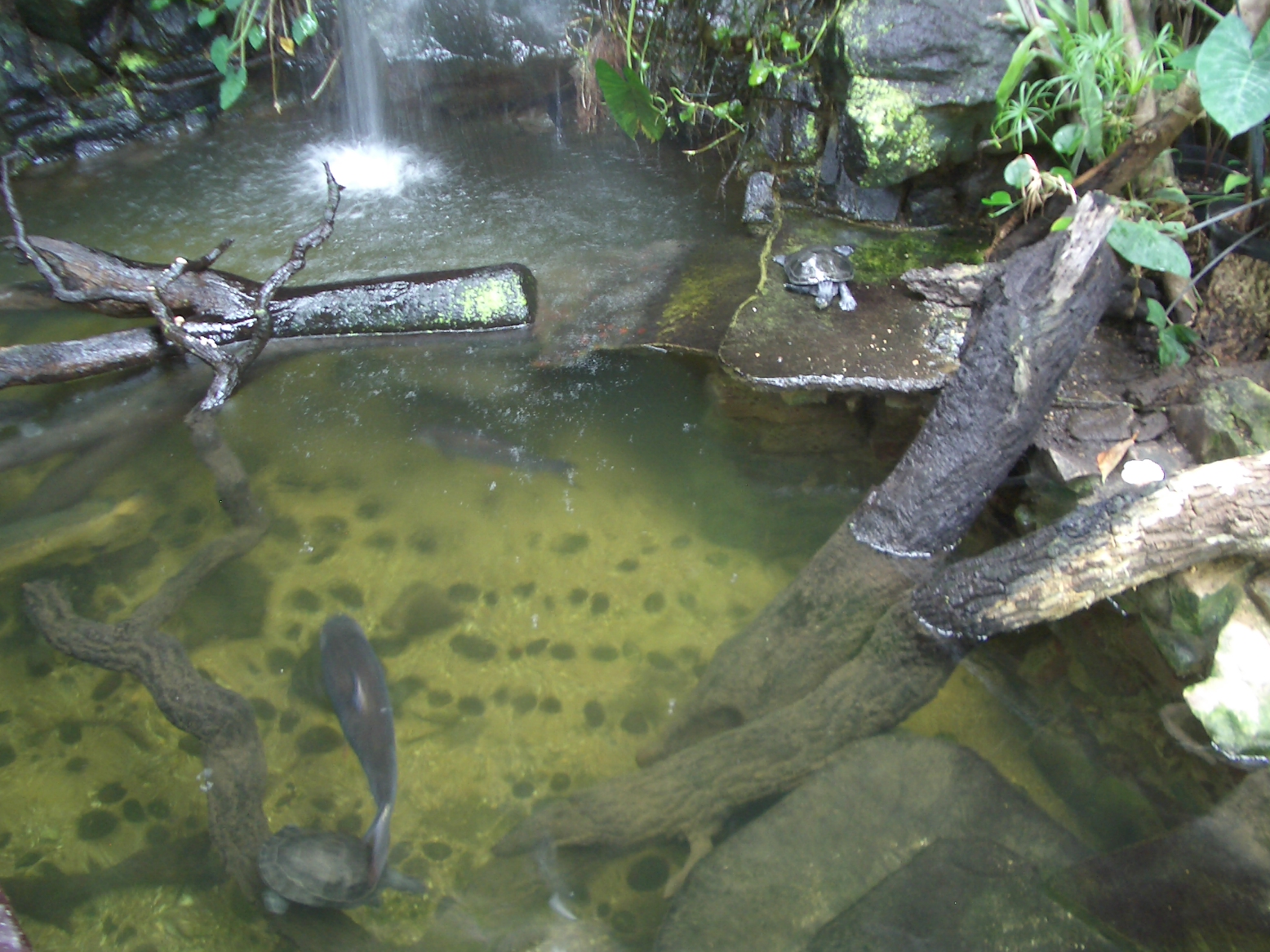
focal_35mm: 36
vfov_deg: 39.7
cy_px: 467
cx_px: 630
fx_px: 1321
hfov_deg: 51.4
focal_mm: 5.8
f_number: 2.6
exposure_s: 1/8
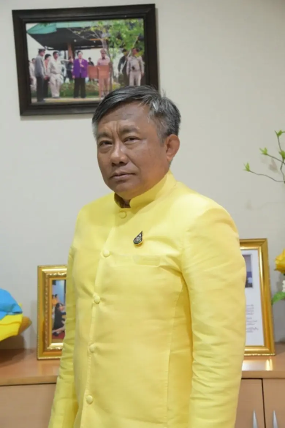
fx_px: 1009
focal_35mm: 85
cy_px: 214
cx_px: 142
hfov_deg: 16.1
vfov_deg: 23.9
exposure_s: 1/200
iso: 10000
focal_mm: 85
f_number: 7.1
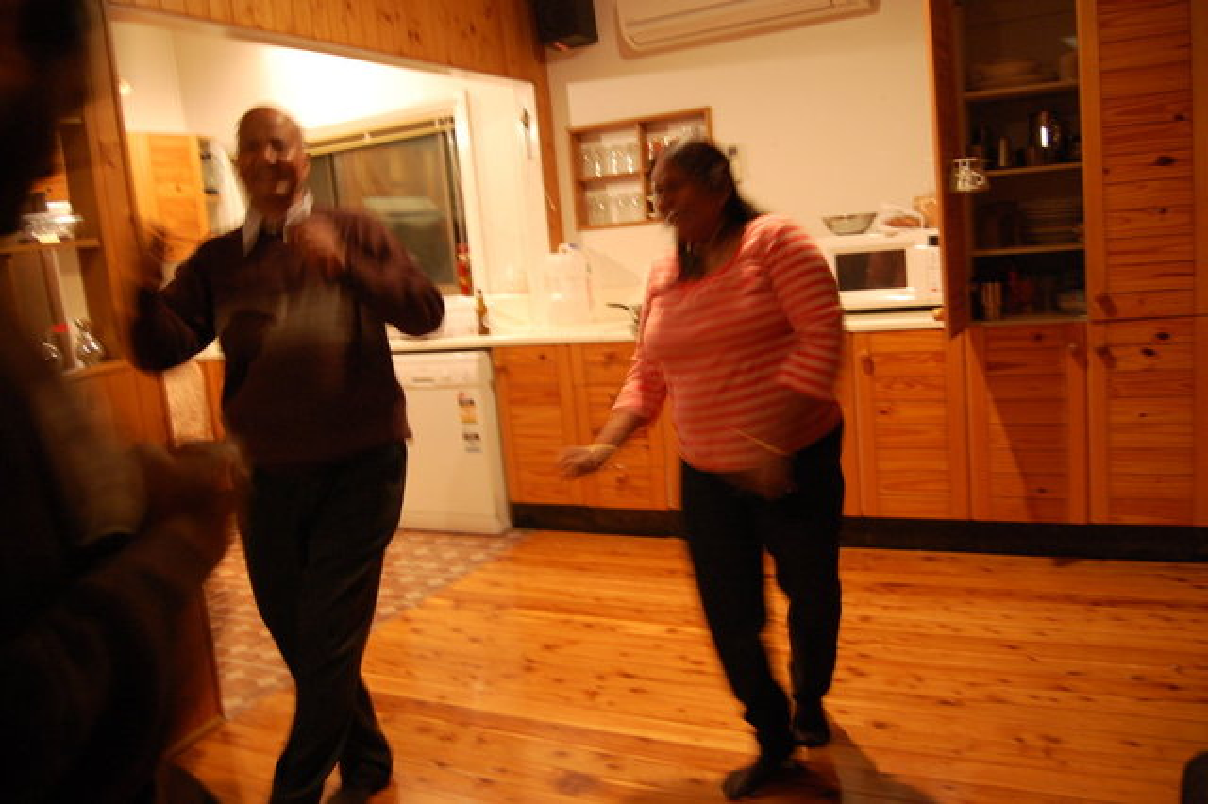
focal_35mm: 27
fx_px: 905
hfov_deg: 67.4
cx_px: 604
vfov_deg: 47.9
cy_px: 402
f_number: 3.5
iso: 800
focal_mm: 18
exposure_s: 1/13
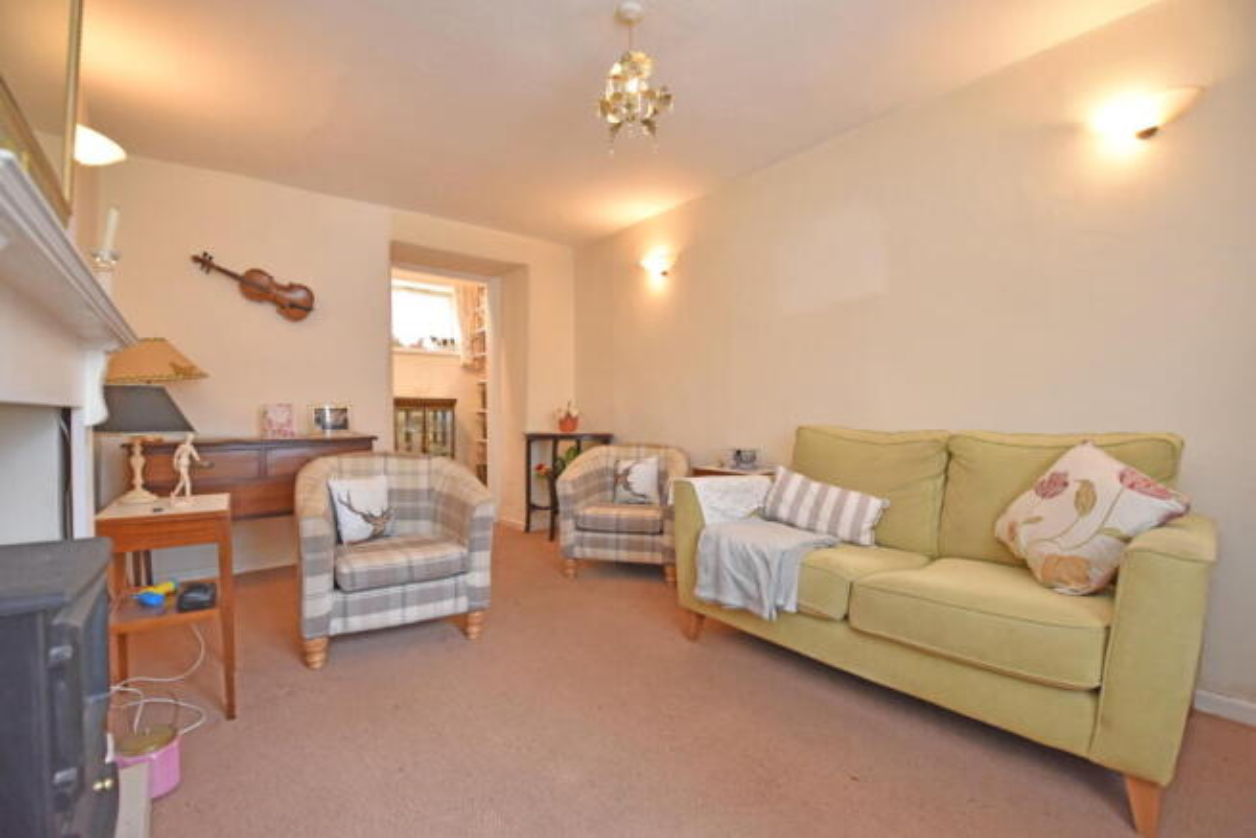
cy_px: 419
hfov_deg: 100.4
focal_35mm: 15
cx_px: 628
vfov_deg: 77.4
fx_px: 523
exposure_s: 1/125
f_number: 4
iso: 1250
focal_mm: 10
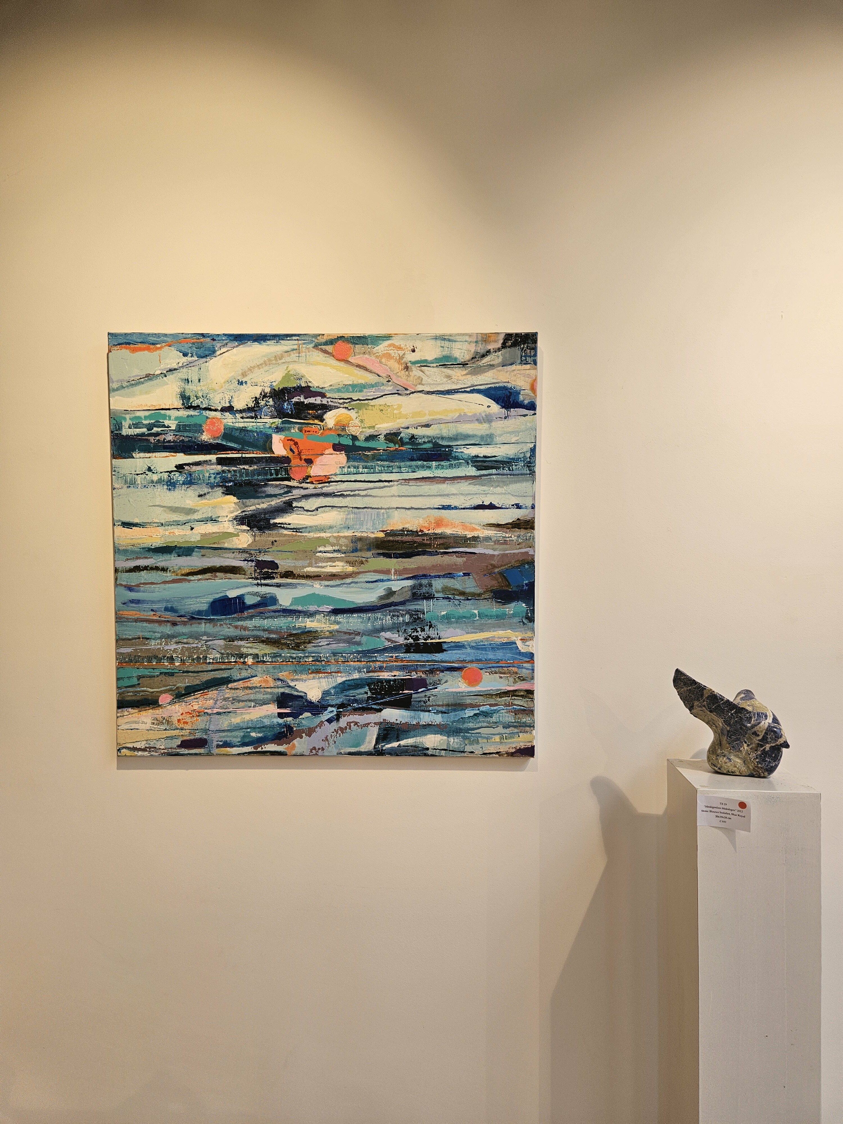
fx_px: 747
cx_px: 422
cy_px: 562
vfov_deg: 73.9
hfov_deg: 58.9
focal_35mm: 23
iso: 25
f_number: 1.8
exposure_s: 1/180
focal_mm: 5.4
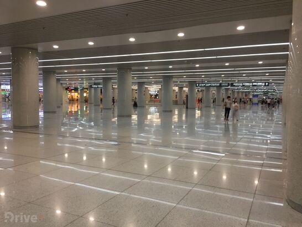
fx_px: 253
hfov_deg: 61.6
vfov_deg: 48.3
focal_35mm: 29
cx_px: 151
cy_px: 114
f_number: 2.2
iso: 125
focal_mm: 4.15
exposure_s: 1/33
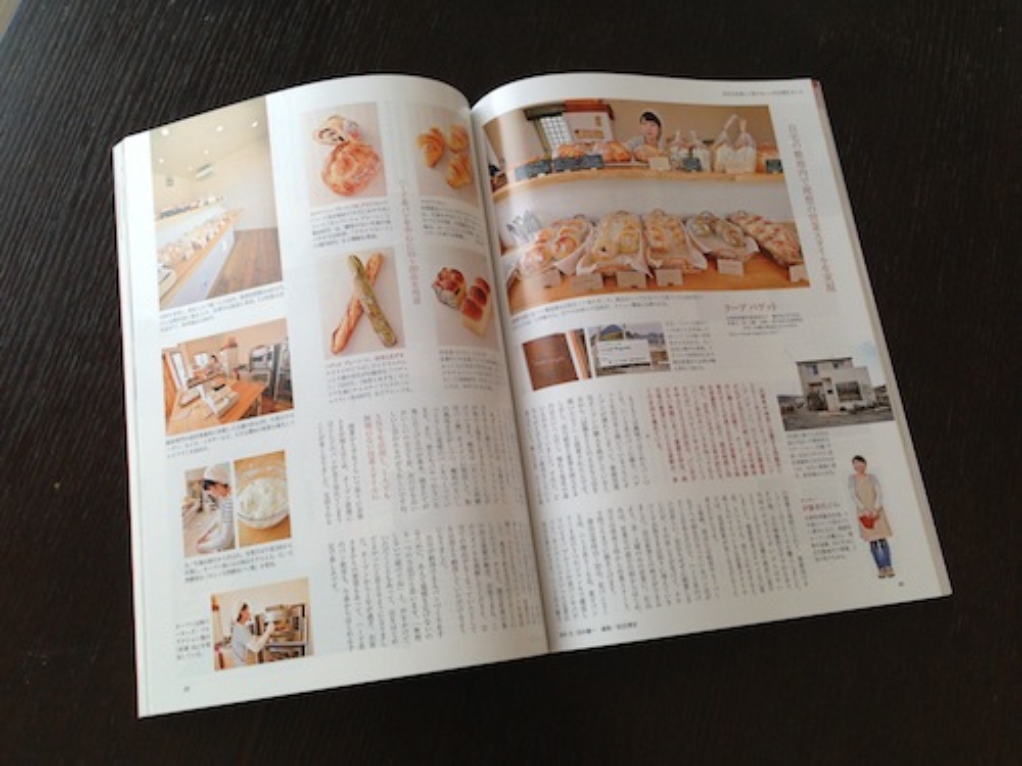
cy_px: 383
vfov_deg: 42.9
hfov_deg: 55.4
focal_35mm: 33
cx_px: 511
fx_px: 974
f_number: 2.4
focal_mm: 4.13
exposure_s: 1/120
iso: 80
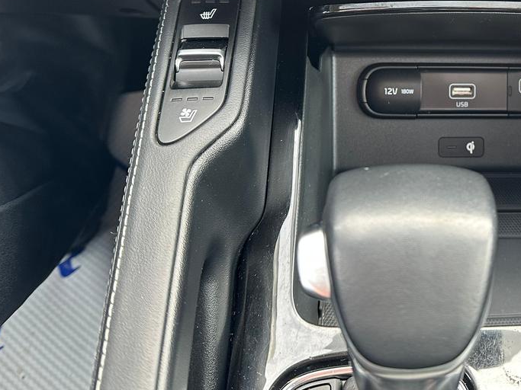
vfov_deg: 30.7
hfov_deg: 39.7
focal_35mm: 45
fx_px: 677
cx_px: 445
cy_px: 37
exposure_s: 1/121
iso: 160
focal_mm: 6.86
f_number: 1.78
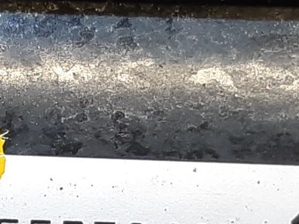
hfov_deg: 19.8
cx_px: 92
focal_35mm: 99
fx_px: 855
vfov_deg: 14.0
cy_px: 331
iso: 64
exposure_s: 1/50
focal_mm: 3.93
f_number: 1.7
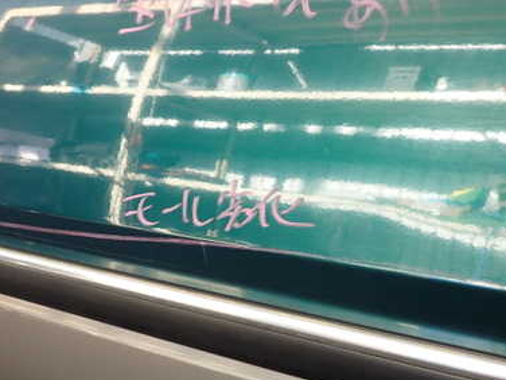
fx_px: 745
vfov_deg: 28.3
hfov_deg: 37.1
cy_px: 260
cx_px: 166
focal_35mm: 51
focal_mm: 5.79
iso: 160
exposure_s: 1/125
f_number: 2.4
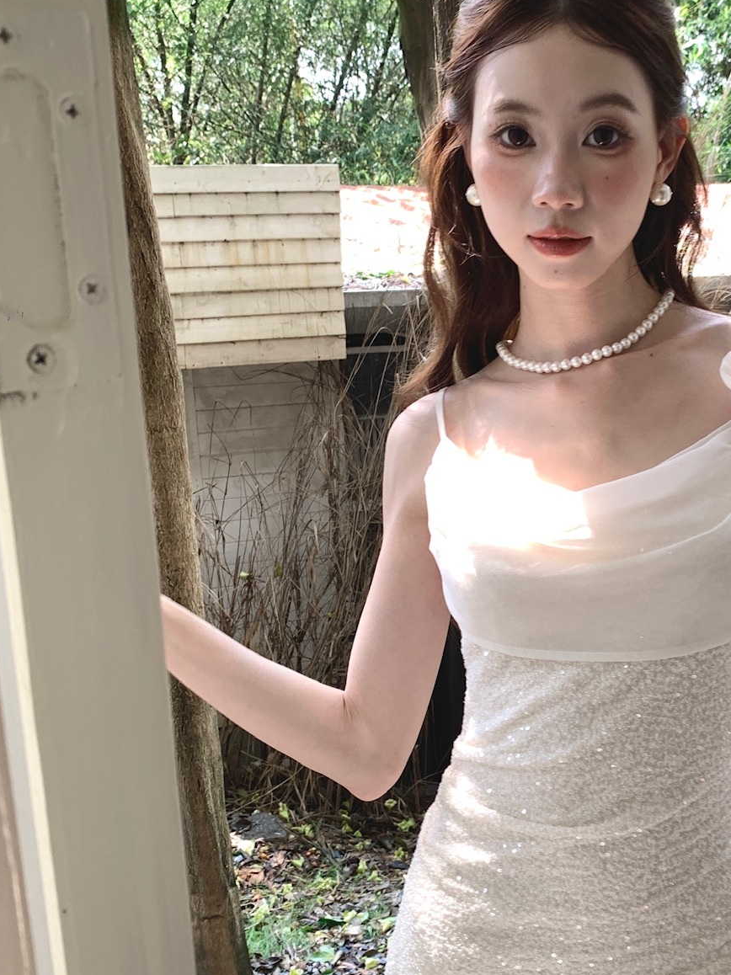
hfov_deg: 30.7
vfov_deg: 41.2
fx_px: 1296
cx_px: 583
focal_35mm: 46
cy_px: 535
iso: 32
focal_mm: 4.25
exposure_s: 1/122
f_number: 1.8
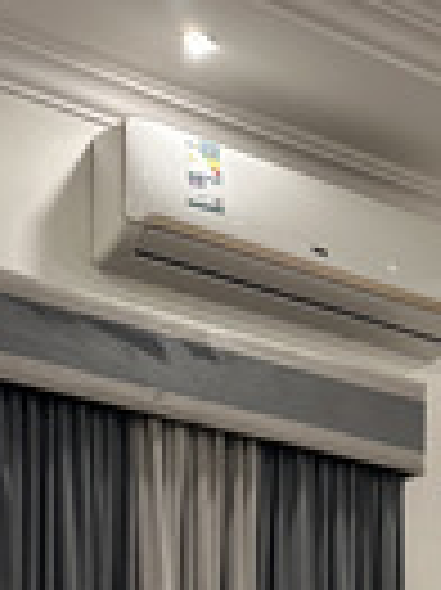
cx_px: 637
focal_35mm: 84
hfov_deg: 16.2
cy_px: 953
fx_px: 1429
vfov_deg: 19.4
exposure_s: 1/60
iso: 200
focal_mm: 6.86
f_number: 1.78
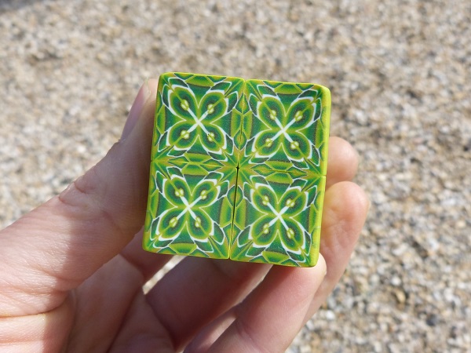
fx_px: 340
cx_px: 236
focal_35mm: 25
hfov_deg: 69.4
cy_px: 176
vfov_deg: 54.9
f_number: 4
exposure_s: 1/640
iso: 100
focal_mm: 4.5
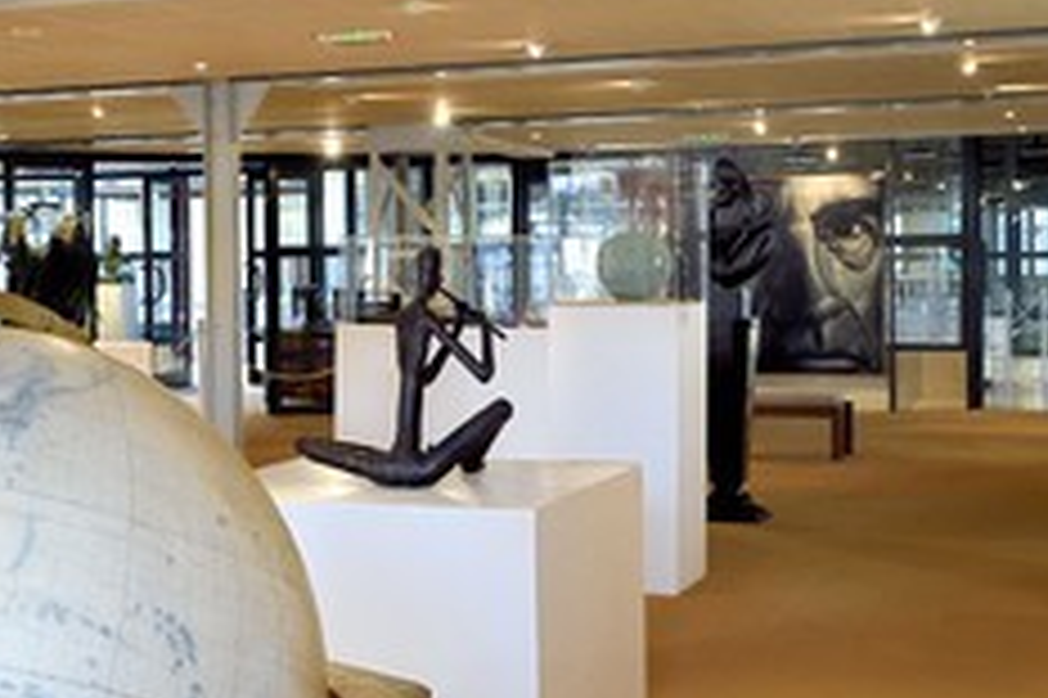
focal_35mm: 56
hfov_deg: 35.3
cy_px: 405
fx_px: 1629
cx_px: 351
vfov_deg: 24.1
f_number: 7.1
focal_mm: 31
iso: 800
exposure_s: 1/50
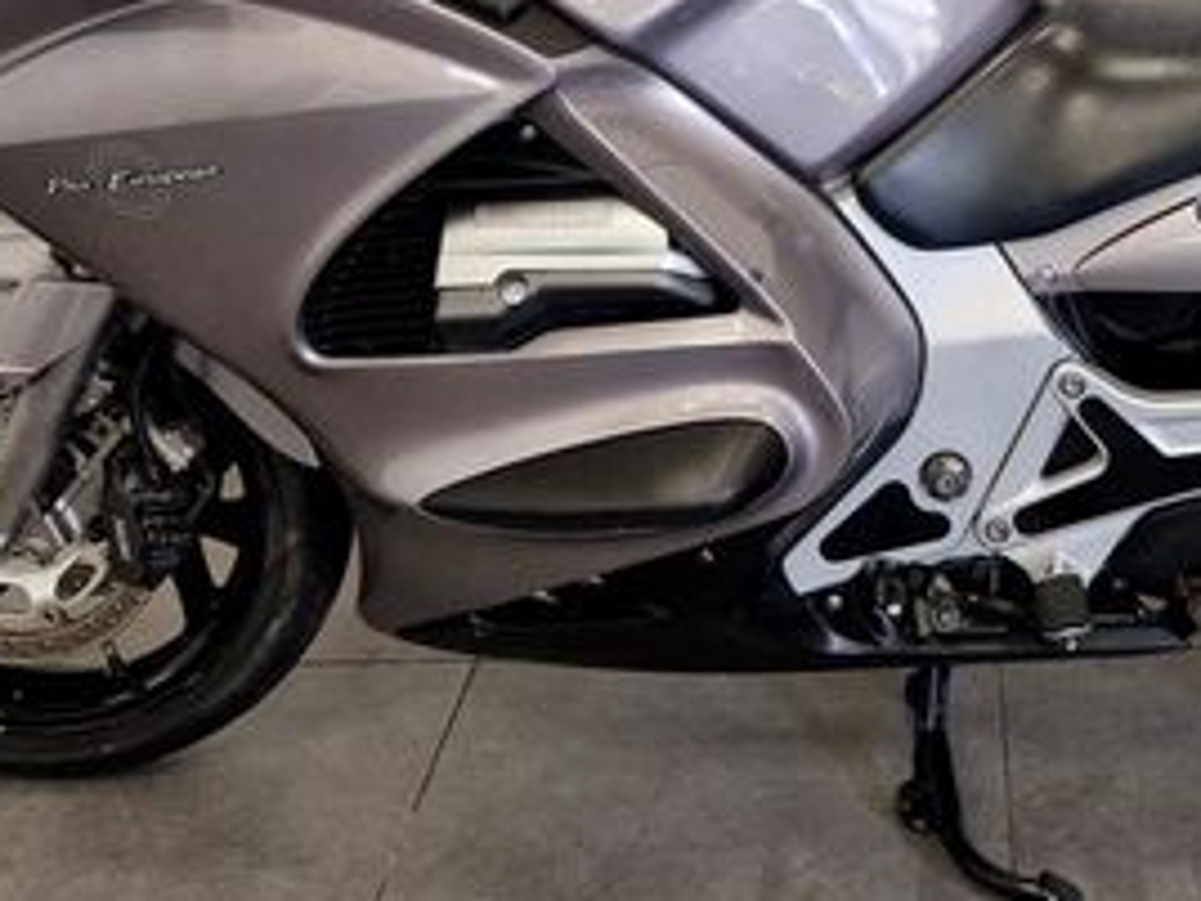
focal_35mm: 55
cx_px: 1013
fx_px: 1908
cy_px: 22
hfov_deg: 33.6
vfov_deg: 25.4
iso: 250
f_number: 1.8
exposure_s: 1/100
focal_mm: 5.4
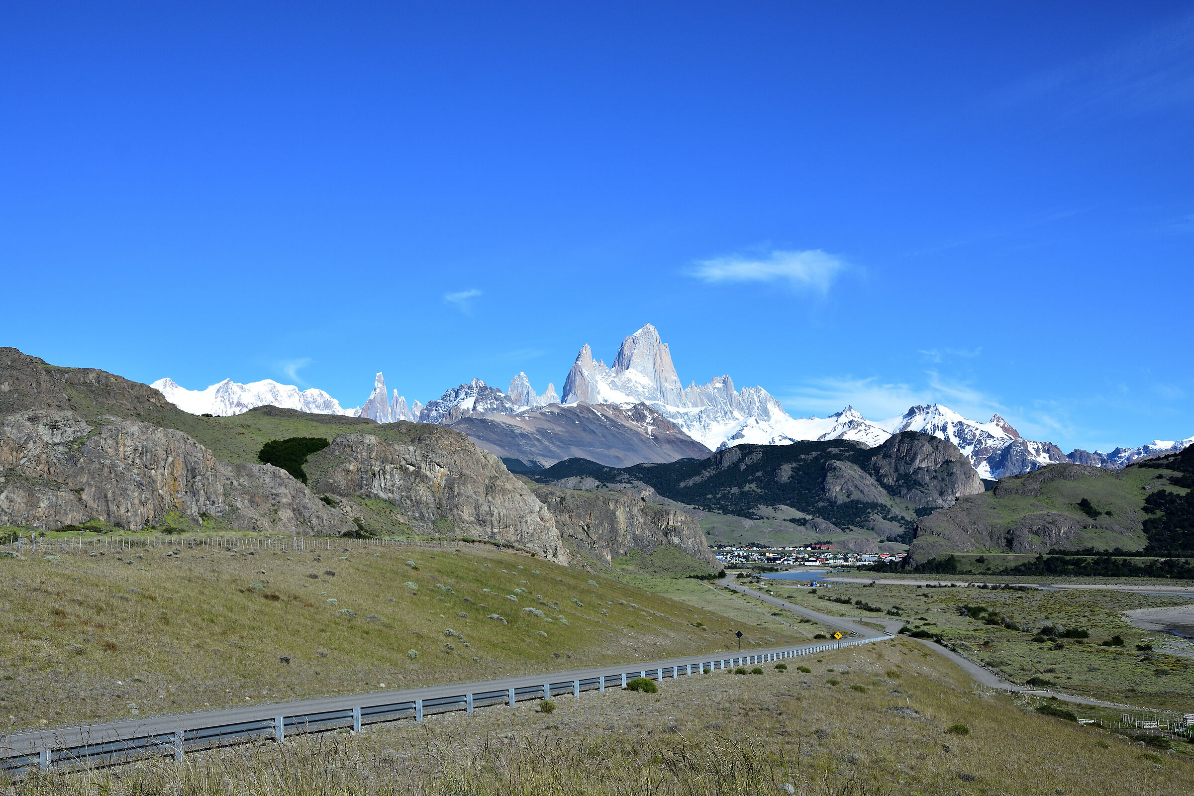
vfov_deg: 36.9
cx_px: 597
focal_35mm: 36
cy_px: 398
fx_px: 1194
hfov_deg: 53.1
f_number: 8
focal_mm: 24
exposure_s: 1/500
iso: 100
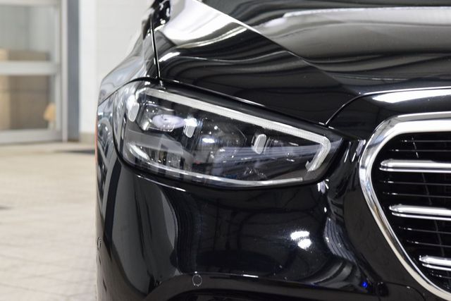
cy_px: 150
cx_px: 226
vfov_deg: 13.0
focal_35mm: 105
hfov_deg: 19.5
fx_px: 1316
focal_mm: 70
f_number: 6.3
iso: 1600
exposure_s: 1/30
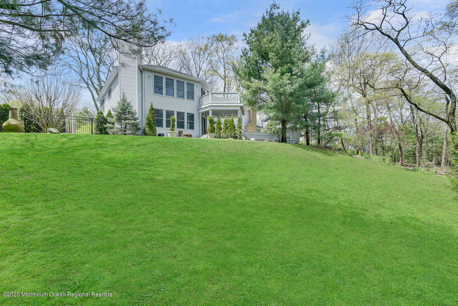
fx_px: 204
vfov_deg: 73.8
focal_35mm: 16
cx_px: 229
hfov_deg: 96.7
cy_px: 153
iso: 200
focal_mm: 16
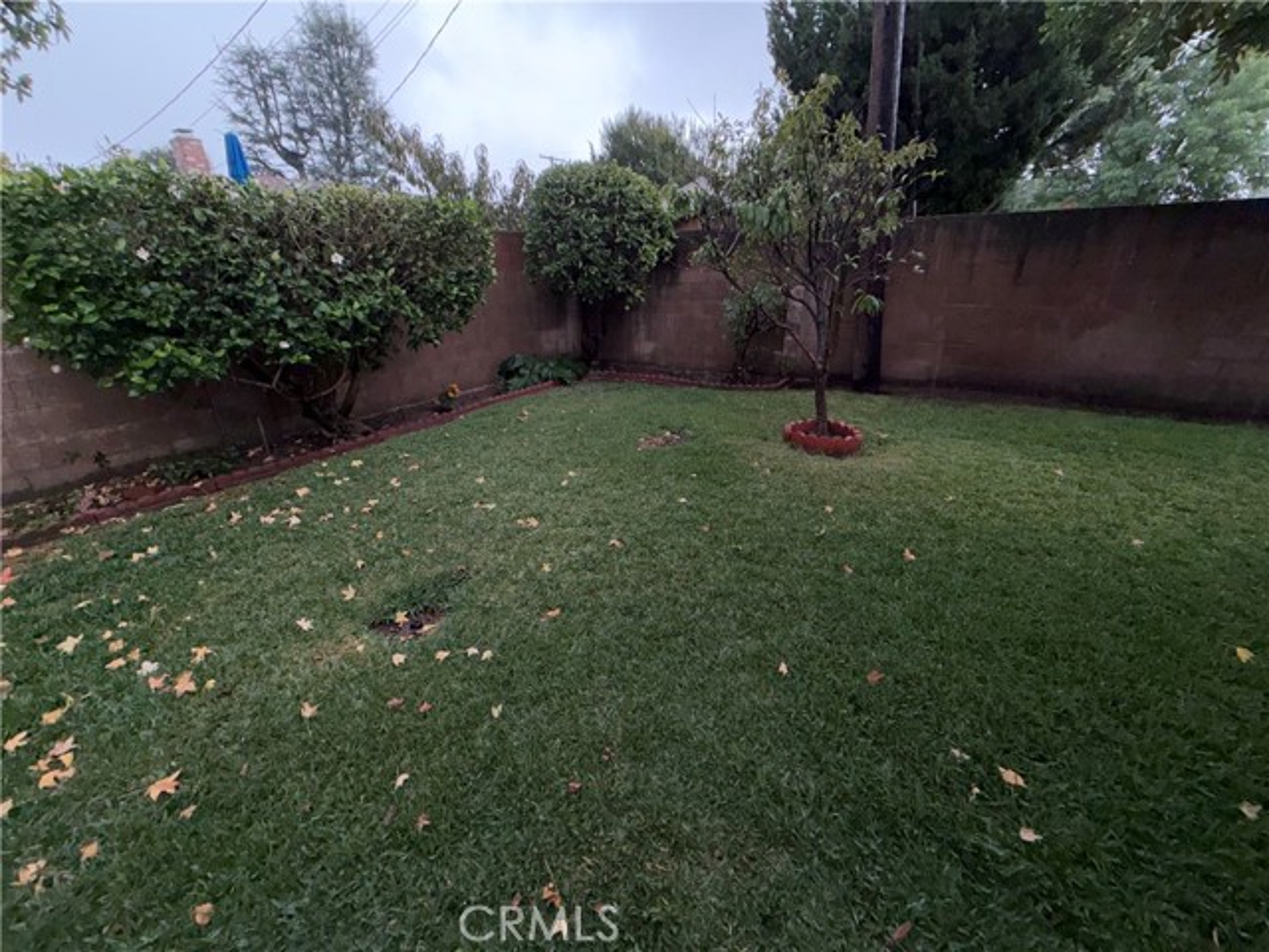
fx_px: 513
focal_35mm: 14
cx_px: 634
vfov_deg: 85.7
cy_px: 476
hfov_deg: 102.1
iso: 64
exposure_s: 1/60
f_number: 2.2
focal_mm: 2.22
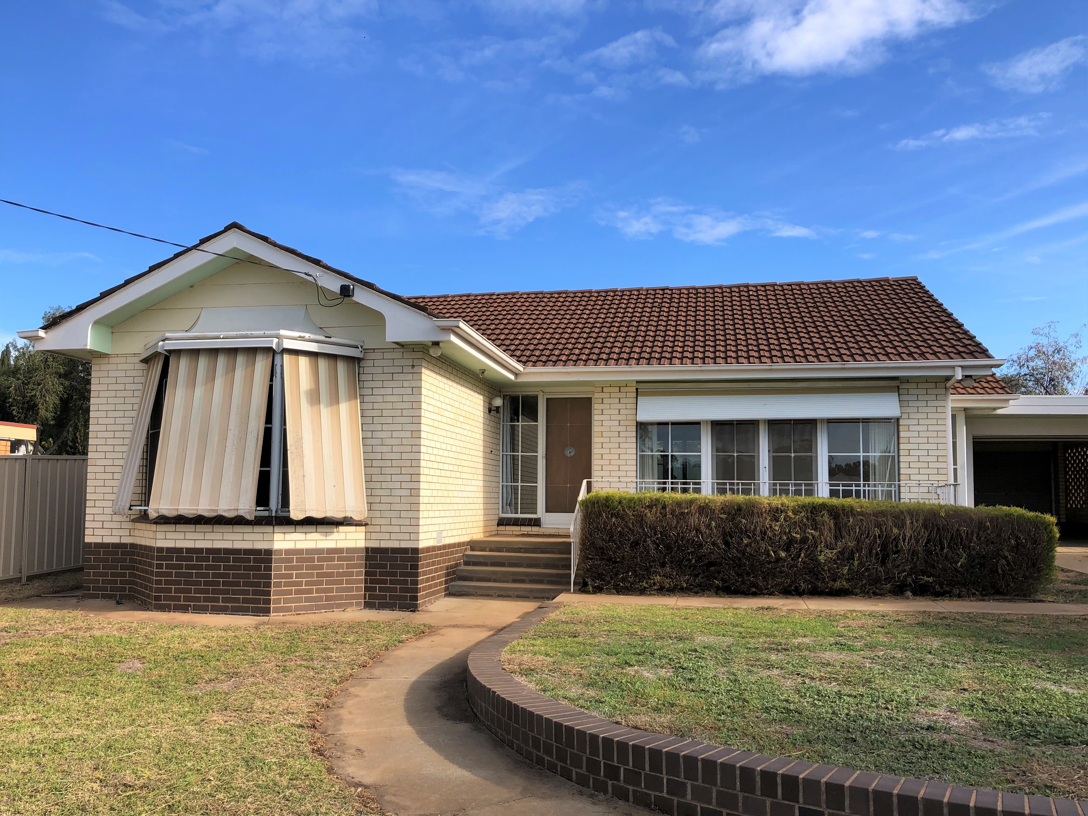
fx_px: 880
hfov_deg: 63.4
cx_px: 544
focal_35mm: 28
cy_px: 408
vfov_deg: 49.8
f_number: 1.8
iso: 20
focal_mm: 3.99
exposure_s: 1/1230
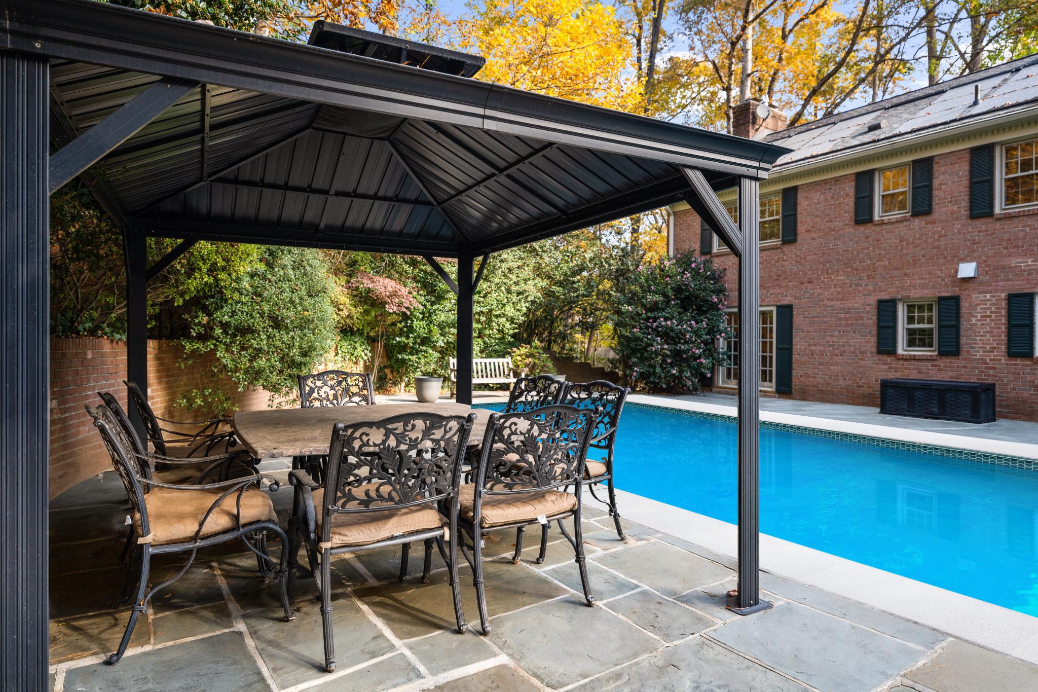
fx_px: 605
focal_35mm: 21
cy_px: 346
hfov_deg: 81.2
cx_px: 519
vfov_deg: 59.5
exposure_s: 1/250
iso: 200
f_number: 2.8
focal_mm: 21
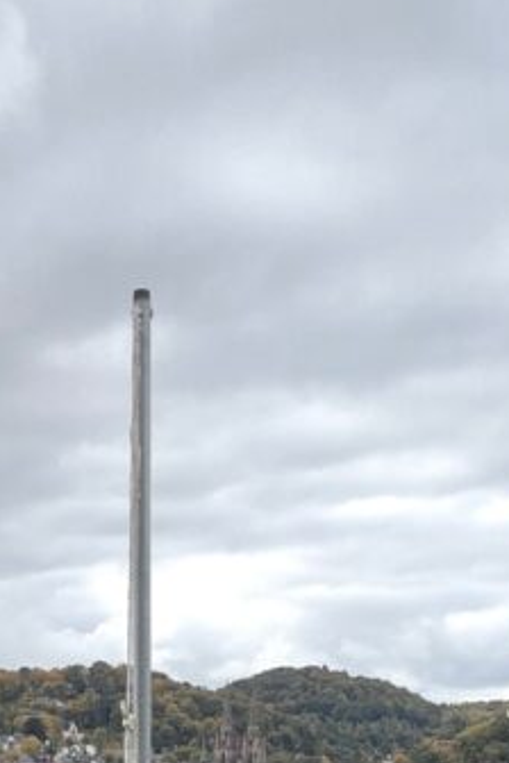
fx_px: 1548
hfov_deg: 18.5
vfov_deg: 24.4
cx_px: 105
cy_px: 981
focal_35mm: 73
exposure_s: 1/643
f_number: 1.9
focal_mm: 2.69
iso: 25
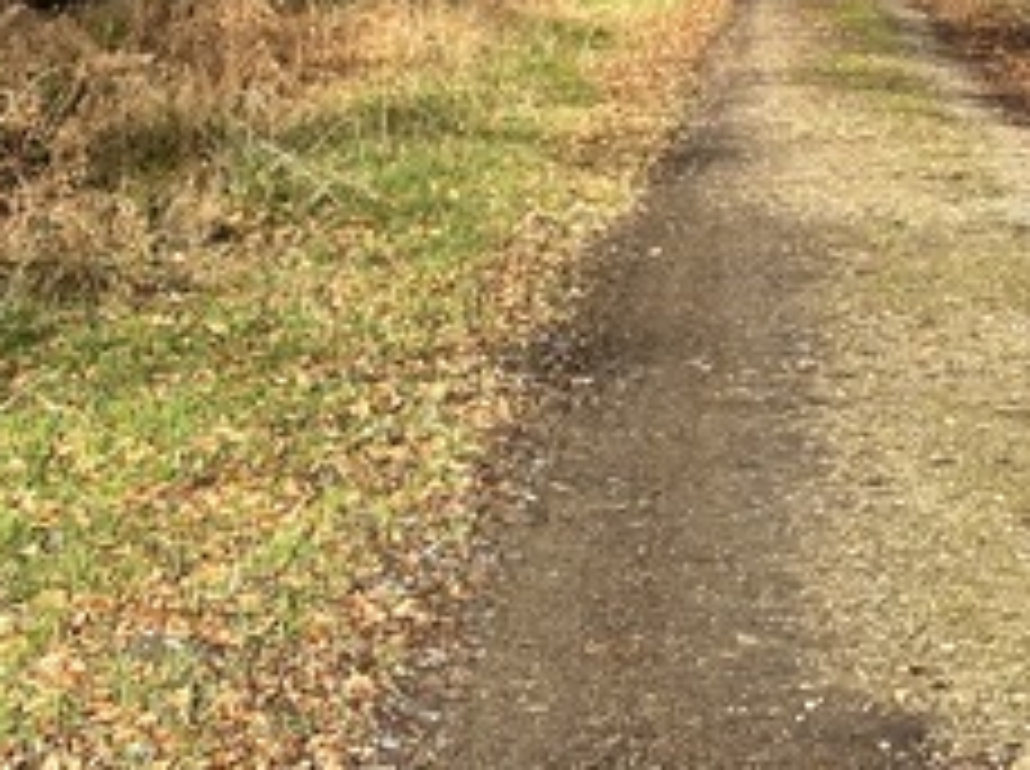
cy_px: -189
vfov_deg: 11.5
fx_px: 3743
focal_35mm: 126
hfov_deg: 15.6
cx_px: 702
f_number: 1.78
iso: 64
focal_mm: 6.86
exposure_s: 1/1305
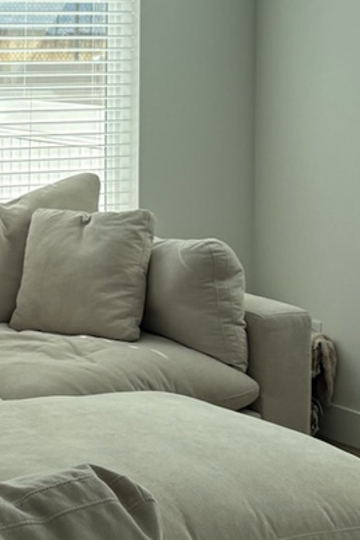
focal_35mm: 103
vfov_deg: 19.6
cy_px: 99
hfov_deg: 12.9
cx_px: -91
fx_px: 1544
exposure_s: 1/1287
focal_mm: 5.96
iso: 50
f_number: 1.6
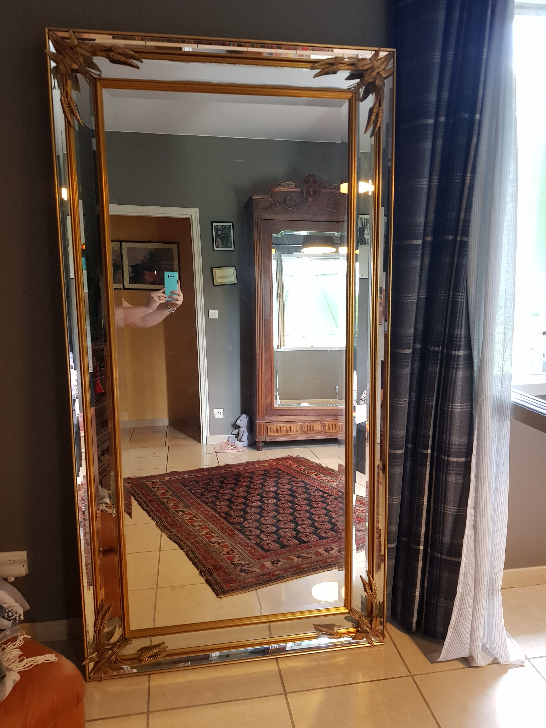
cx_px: 273
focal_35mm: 26
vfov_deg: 67.3
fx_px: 547
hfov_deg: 53.1
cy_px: 364
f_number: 1.7
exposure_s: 1/25
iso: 200
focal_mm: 4.3
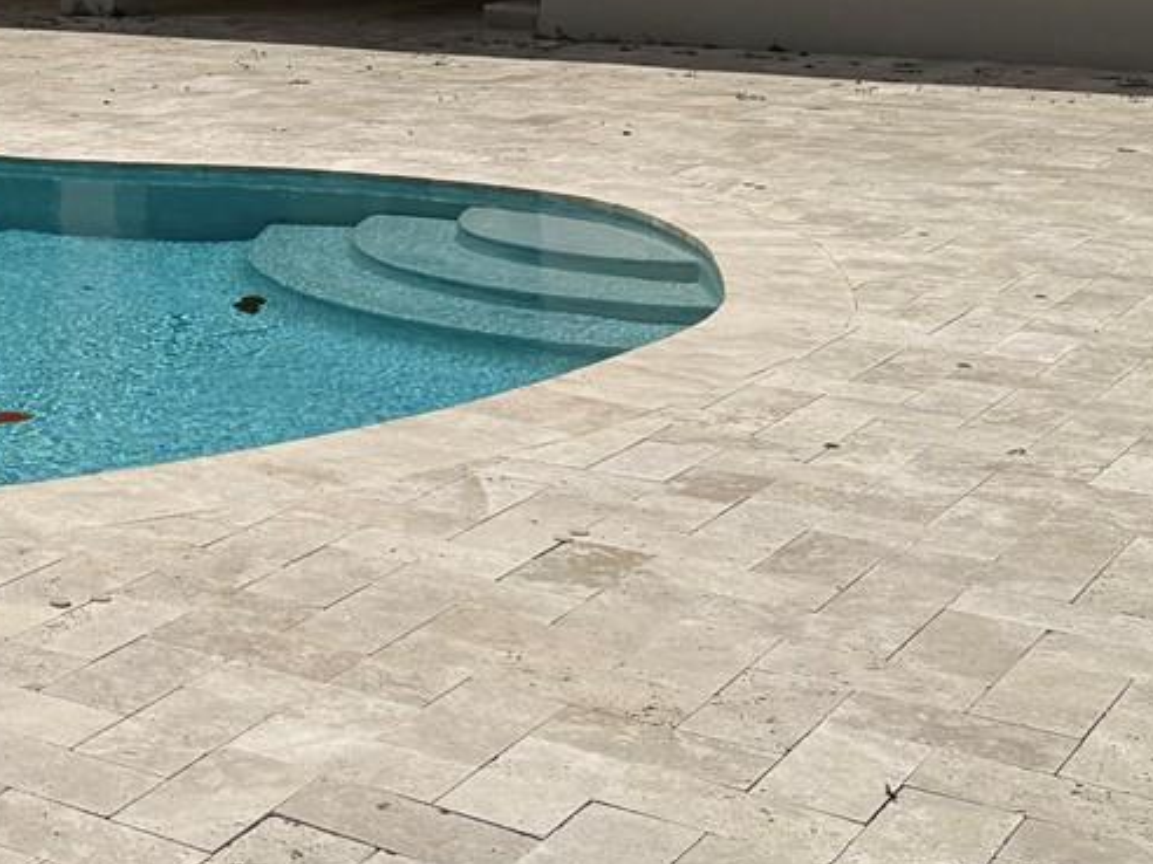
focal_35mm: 78
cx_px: -258
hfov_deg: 22.8
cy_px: -5
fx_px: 2598
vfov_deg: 18.4
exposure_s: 1/14286
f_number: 1.78
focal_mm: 6.76
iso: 80
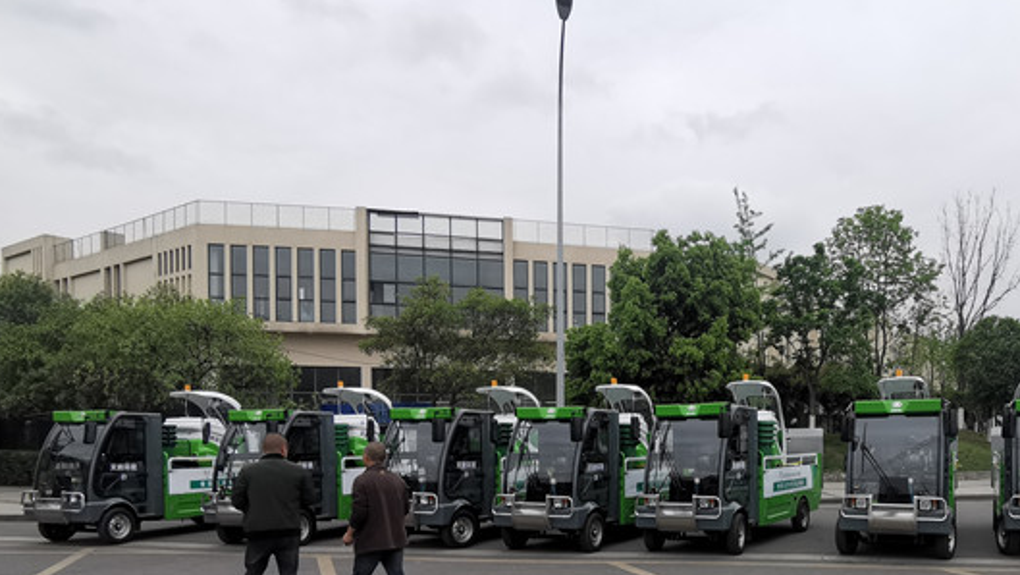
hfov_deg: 65.7
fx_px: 758
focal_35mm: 28
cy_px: 477
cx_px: 698
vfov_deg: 39.6
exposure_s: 1/770
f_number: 2.2
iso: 50
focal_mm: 2.26
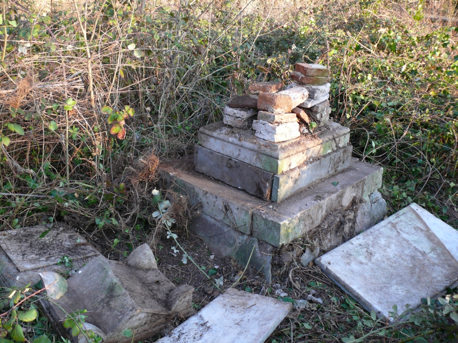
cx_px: 229
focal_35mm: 35
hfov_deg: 52.6
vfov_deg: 40.7
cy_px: 172
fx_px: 463
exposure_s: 1/125
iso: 125
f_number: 2.8
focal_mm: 7.4
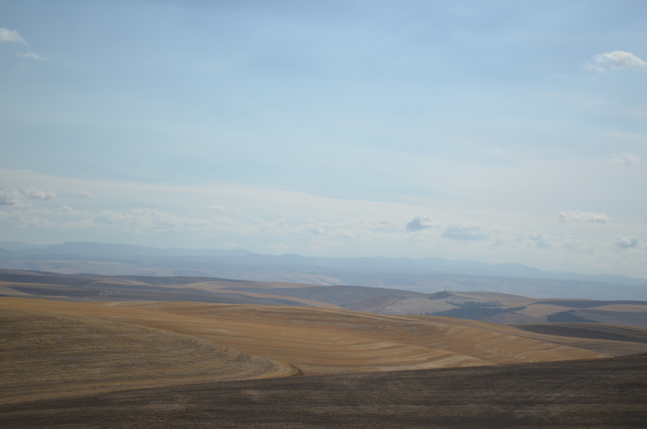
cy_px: 214
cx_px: 324
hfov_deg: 29.9
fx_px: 1211
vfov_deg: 20.1
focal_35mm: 68
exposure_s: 1/2000
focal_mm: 45
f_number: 5.3
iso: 125
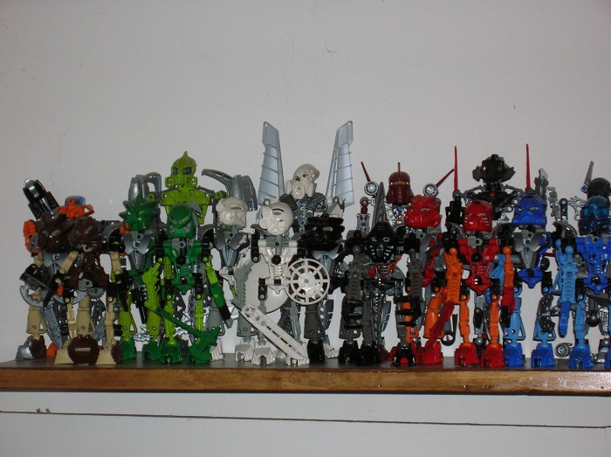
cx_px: 306
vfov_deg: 14.5
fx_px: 1798
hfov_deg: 19.3
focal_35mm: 102
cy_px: 228
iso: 81
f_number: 4.9
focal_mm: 17.1
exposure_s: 1/60.1
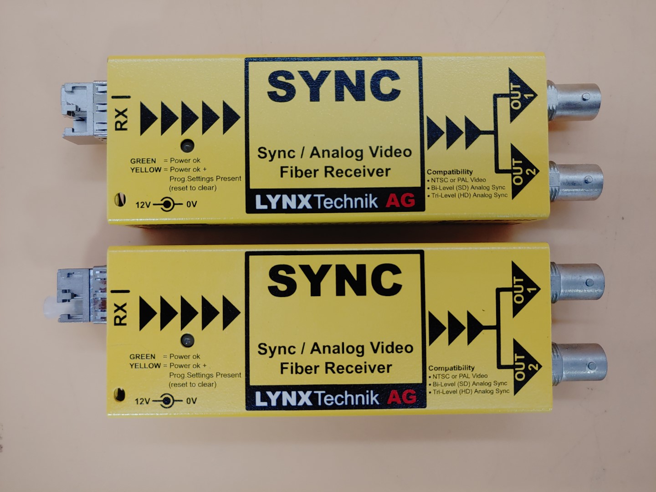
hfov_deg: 67.3
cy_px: 246
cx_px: 328
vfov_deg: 53.1
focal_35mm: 26
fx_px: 493
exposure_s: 1/61
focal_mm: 4.36
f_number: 1.8
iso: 50
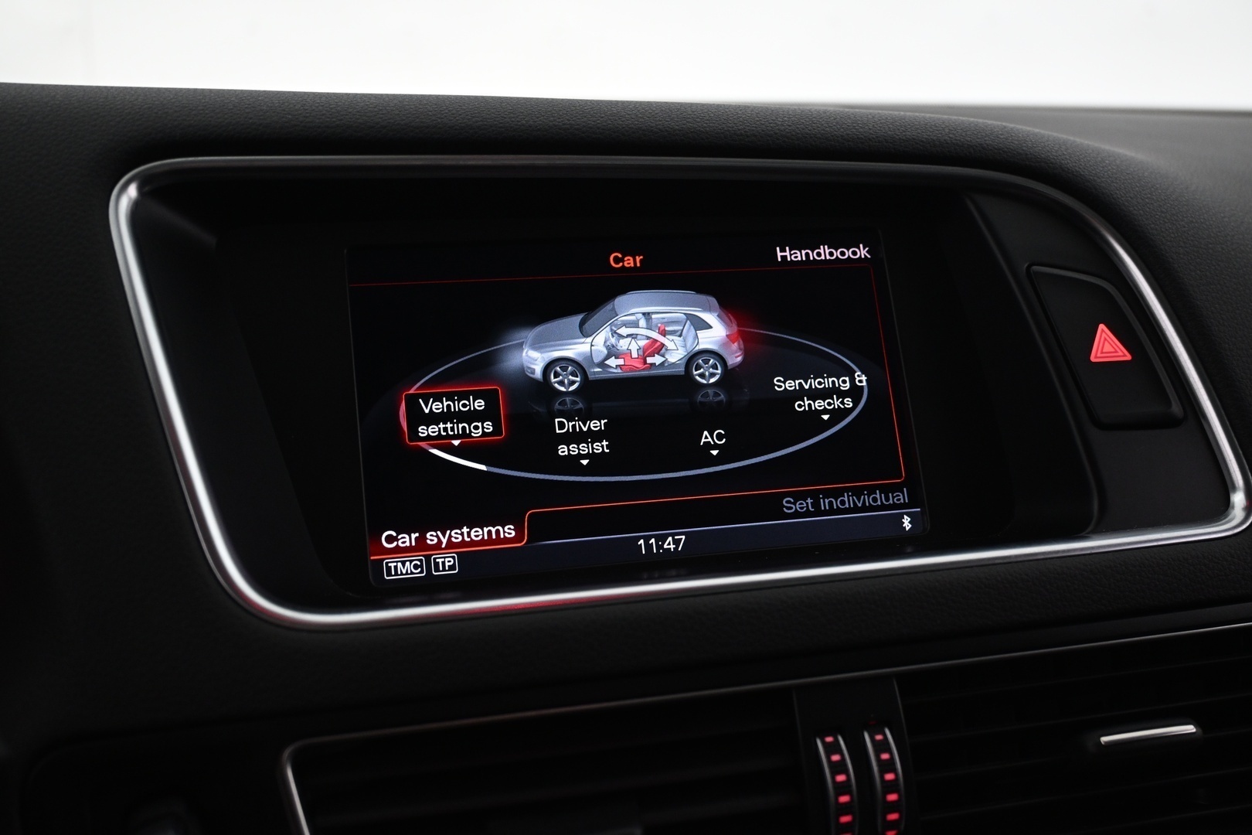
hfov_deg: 52.2
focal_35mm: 37
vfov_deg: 36.2
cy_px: 418
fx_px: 1278
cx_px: 626
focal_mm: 24.5
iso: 1000
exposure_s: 1/40
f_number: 4.2
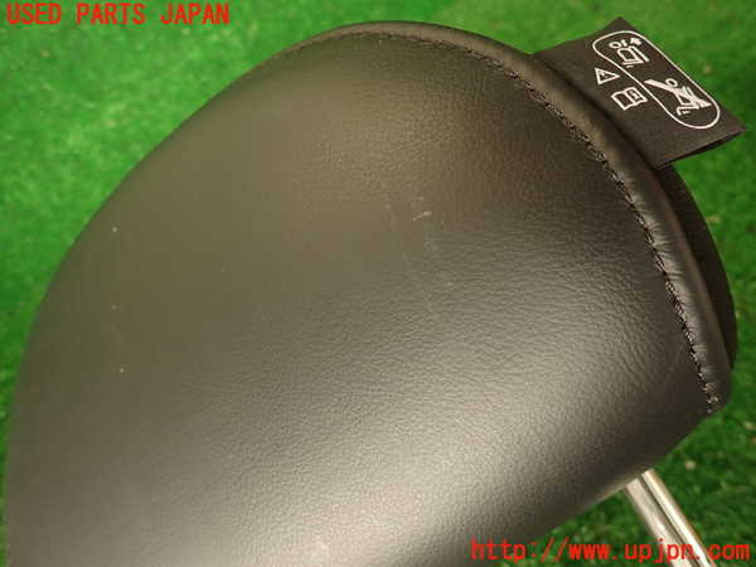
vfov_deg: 54.9
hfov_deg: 69.4
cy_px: 284
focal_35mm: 25
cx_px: 378
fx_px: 546
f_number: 2
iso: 160
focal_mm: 4.5
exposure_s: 1/60
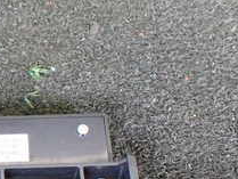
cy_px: 163
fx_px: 592
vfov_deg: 16.9
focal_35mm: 86
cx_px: -56
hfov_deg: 21.0
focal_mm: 5.4
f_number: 2.3
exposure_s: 1/125
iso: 800
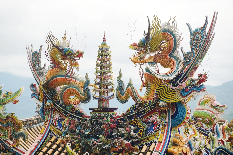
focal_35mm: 75
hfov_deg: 27.0
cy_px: 78
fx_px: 485
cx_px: 116
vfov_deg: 18.2
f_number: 4.5
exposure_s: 1/200
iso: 100
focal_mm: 75
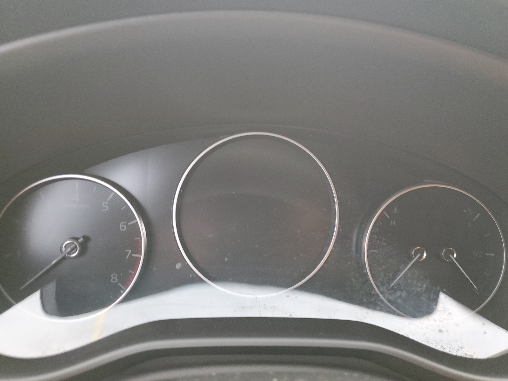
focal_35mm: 26
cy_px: 190
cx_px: 254
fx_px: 382
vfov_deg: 53.1
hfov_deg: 67.3
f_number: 1.5
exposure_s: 1/60.2
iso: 98
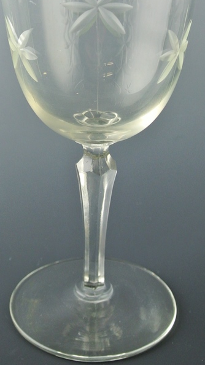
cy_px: 82
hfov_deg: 14.6
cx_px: 107
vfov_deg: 25.2
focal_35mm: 83
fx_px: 802
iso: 400
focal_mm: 17.5
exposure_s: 1/100
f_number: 4.5
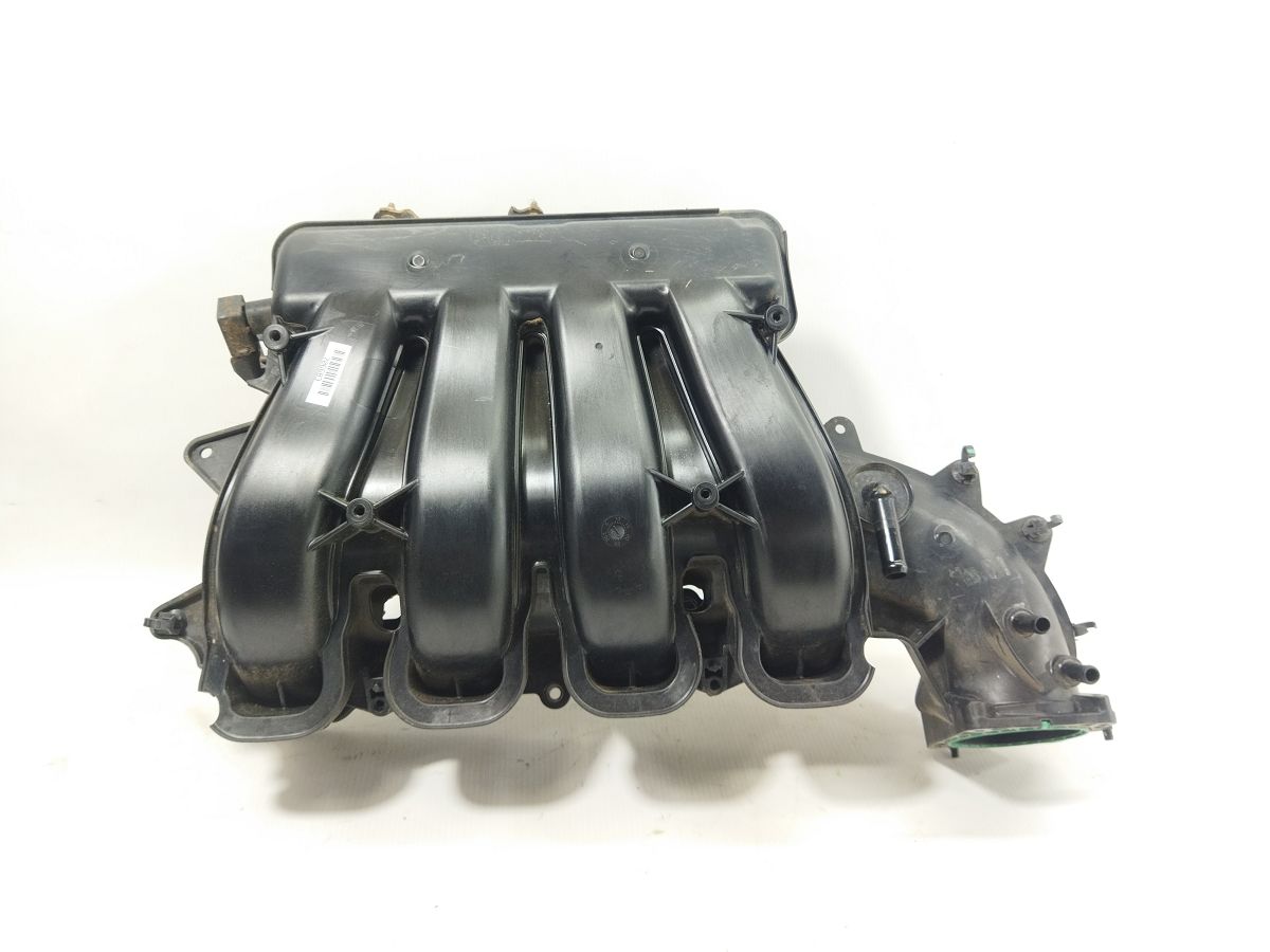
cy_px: 476
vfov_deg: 51.4
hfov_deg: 65.3
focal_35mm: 27
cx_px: 635
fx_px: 991
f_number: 1.79
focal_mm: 4.71
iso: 119
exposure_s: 1/50
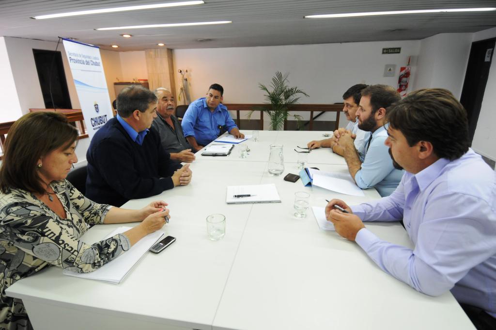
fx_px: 248
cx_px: 248
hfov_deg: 90.1
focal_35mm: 18
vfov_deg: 67.2
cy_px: 165
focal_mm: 12
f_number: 4
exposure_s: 1/50
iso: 1000
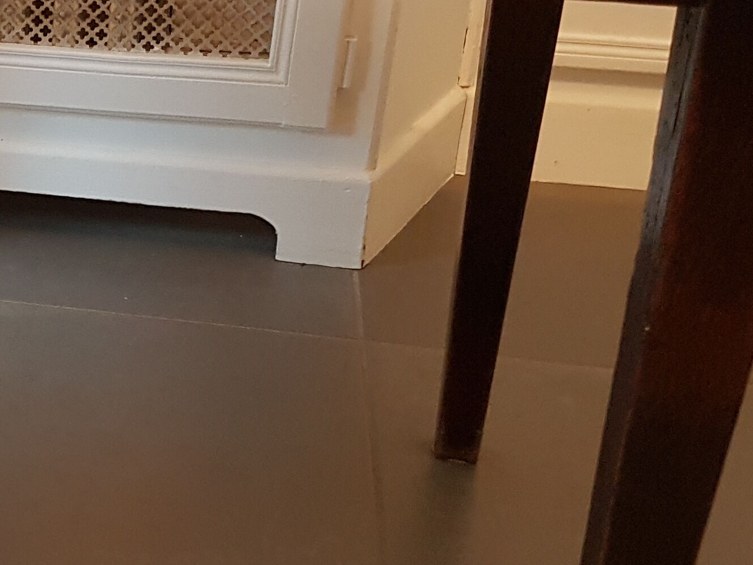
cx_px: -137
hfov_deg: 22.8
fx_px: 1718
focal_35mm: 79
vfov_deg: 18.6
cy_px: 172
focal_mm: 4.2
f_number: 1.7
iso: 250
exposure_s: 1/10
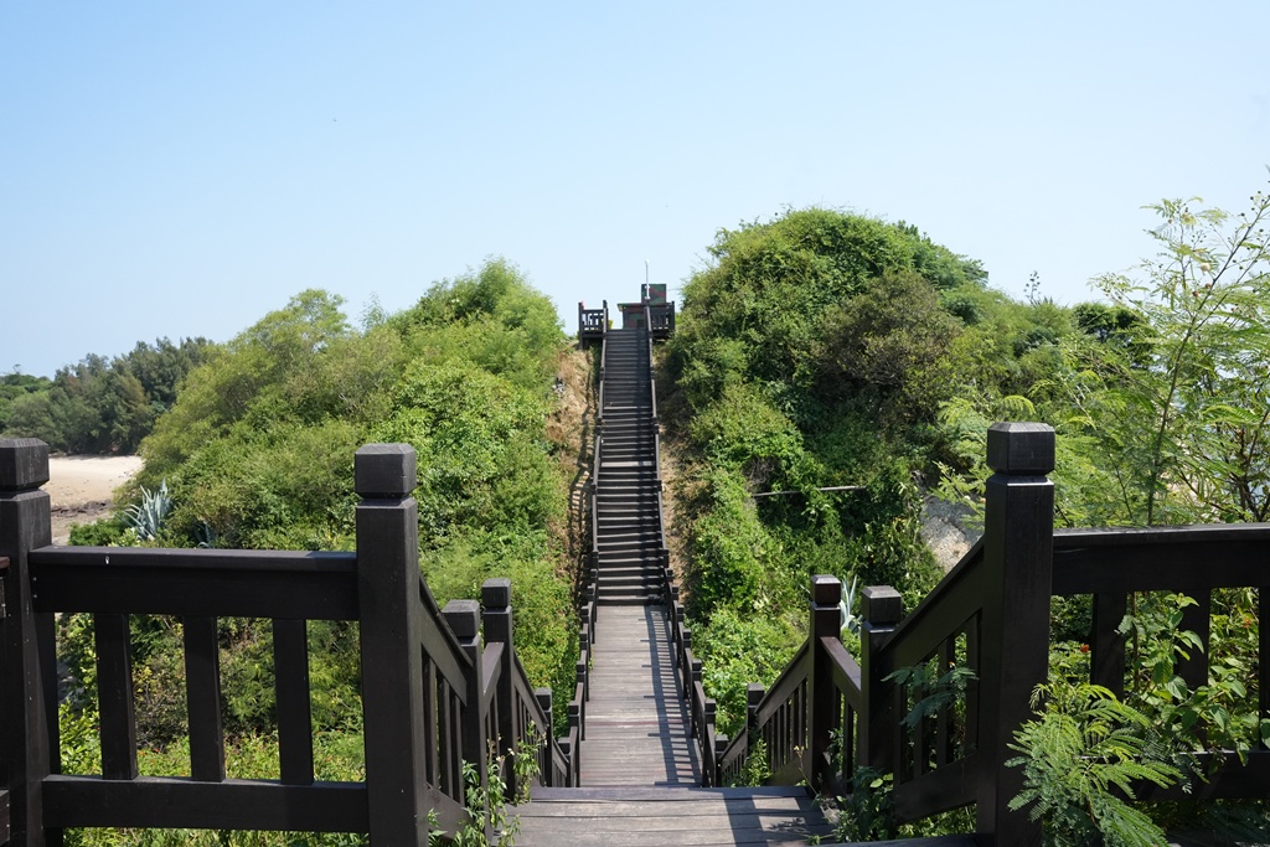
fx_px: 886
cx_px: 635
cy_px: 424
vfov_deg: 51.1
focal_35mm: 25
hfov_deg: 71.3
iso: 2000
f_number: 9
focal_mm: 25.1
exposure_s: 1/2500
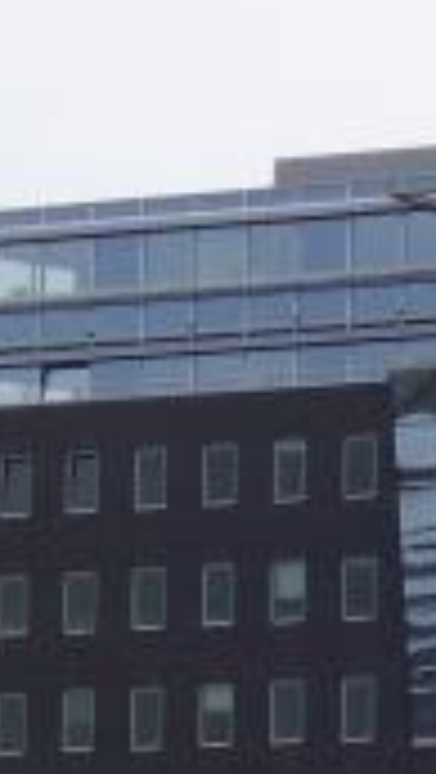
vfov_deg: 6.7
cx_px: 382
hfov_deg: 3.8
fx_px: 6646
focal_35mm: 324
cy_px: 585
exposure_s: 1/180
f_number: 4.9
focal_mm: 16.6
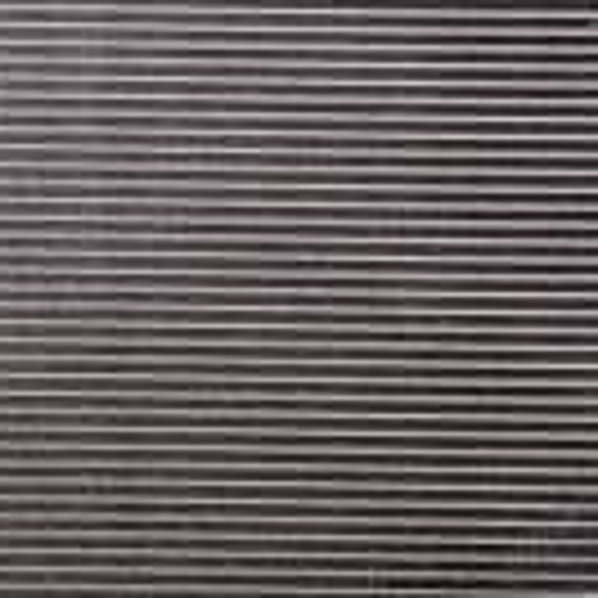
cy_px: 283
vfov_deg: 17.4
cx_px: 746
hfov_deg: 16.6
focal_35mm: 100
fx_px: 1954
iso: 200
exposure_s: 1/50
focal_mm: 4.5
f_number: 2
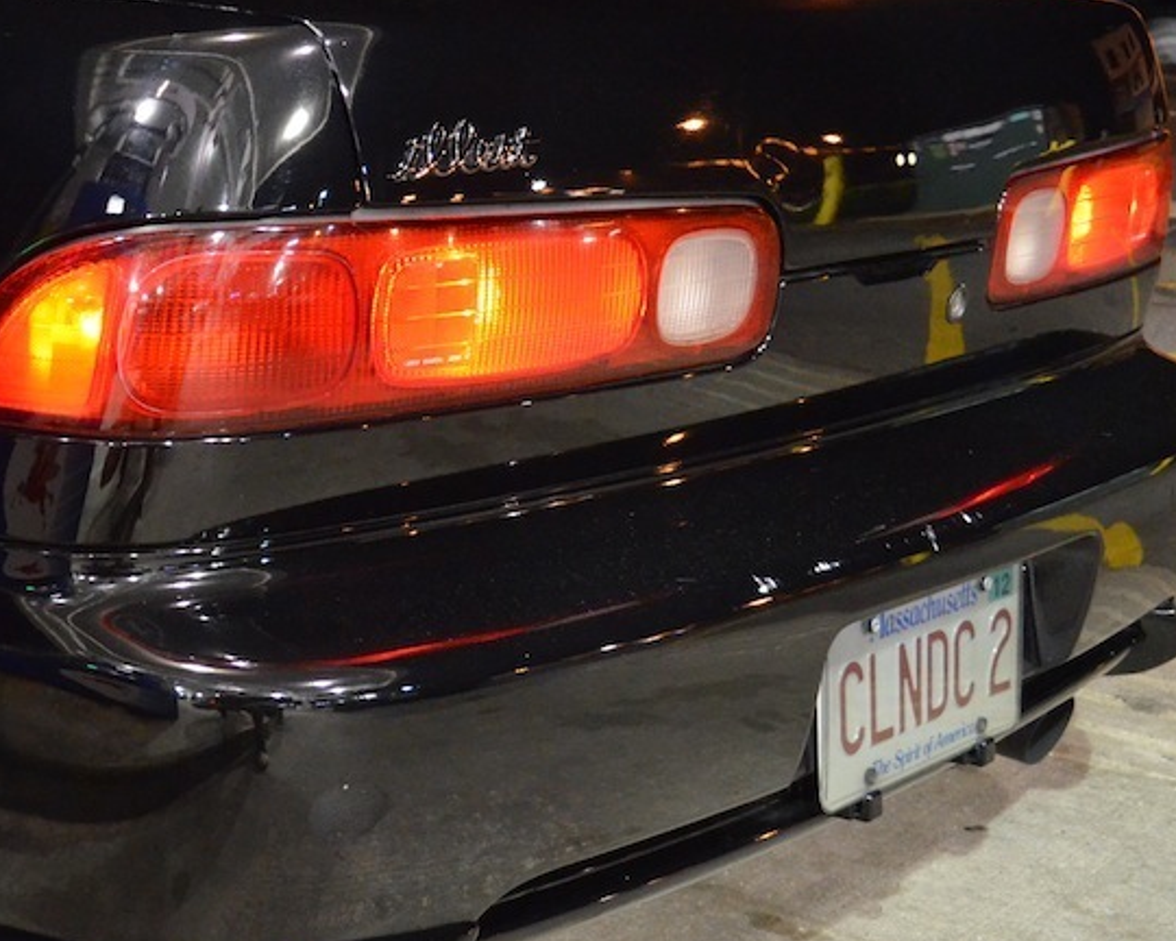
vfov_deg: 25.3
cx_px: -9
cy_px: 355
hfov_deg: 29.3
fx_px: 2088
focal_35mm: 60
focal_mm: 18
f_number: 3.5
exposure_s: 1/25
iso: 3200
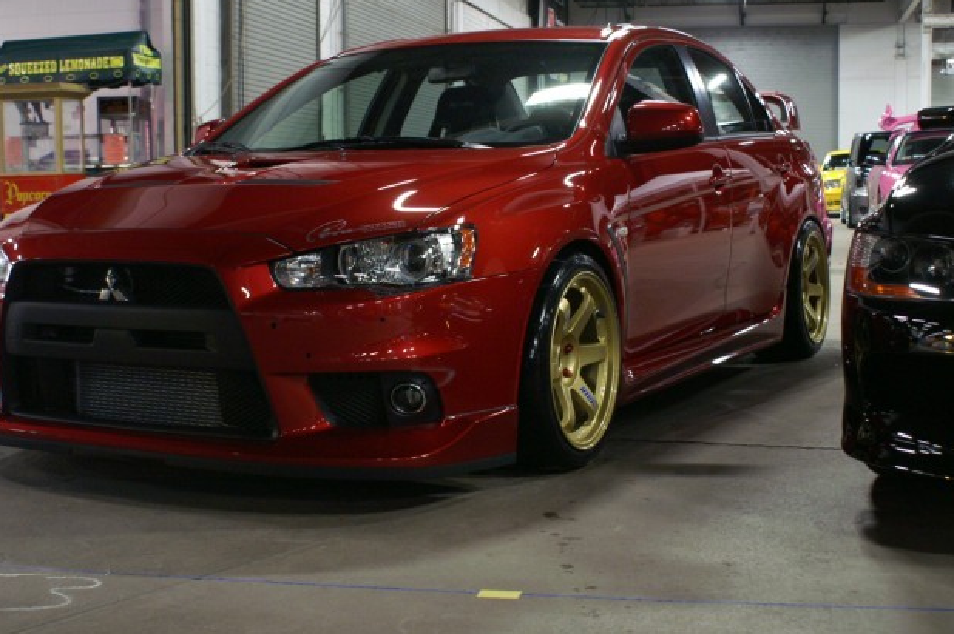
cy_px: 279
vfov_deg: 27.5
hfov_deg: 40.3
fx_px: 1297
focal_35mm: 49
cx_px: 427
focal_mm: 28
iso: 800
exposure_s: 1/13
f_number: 5
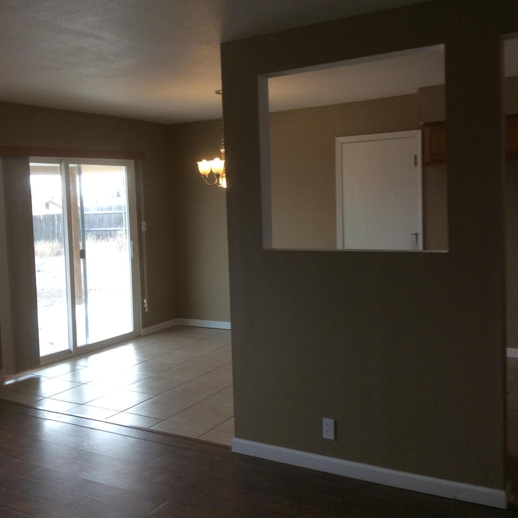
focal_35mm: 38
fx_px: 643
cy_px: 241
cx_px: 258
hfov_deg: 43.9
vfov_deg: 43.8
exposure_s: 1/120
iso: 64
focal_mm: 3.3
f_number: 2.4
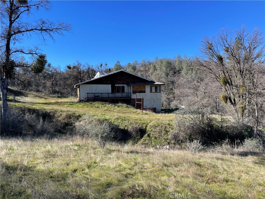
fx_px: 199
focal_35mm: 26
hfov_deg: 67.3
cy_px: 100
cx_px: 132
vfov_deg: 53.1
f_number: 1.6
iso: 32
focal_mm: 4.2
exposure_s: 1/1667
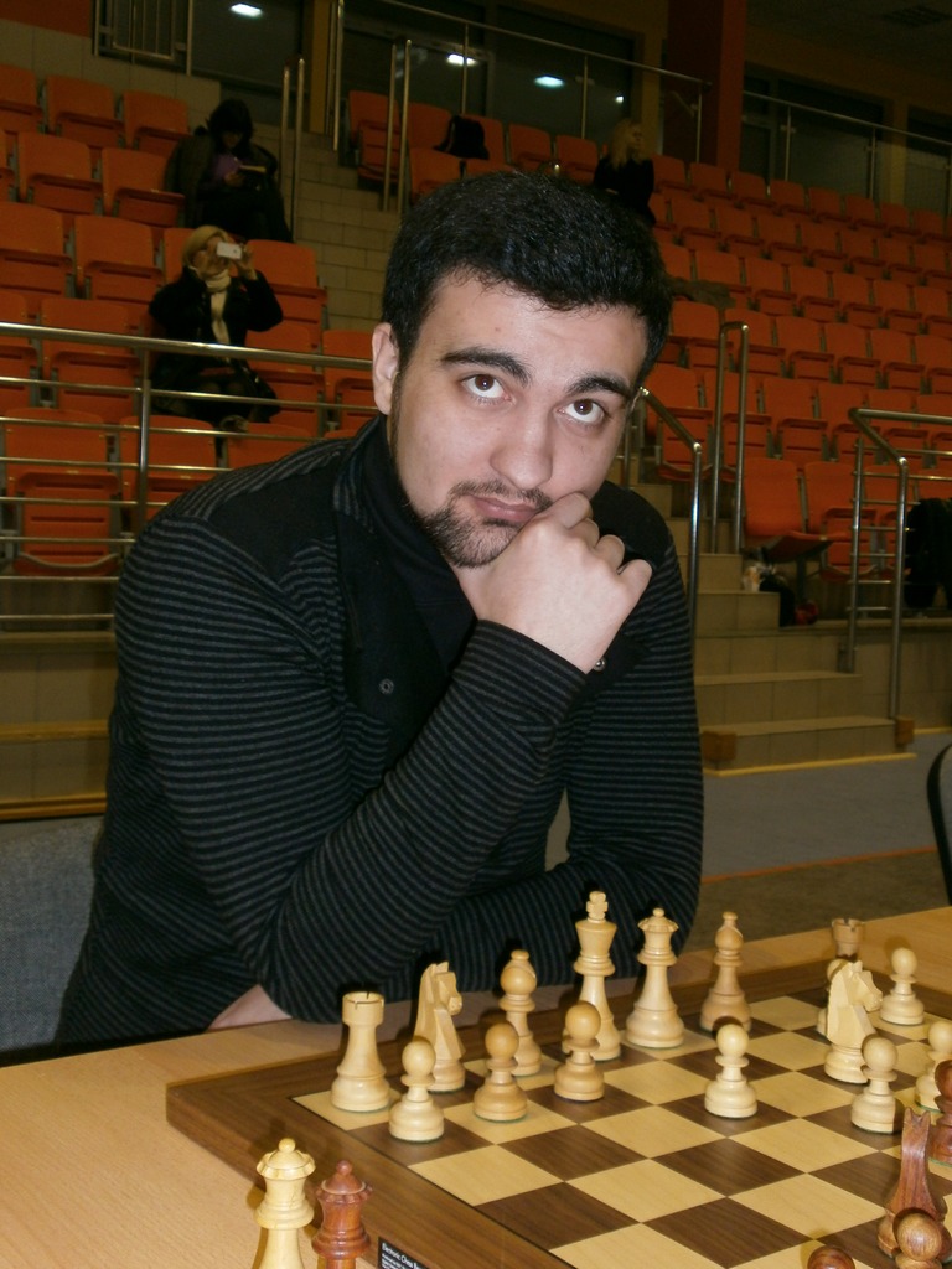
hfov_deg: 36.8
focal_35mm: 39
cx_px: 476
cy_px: 634
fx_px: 1430
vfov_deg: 47.9
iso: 100
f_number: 3.4
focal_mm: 6.9
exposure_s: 1/40
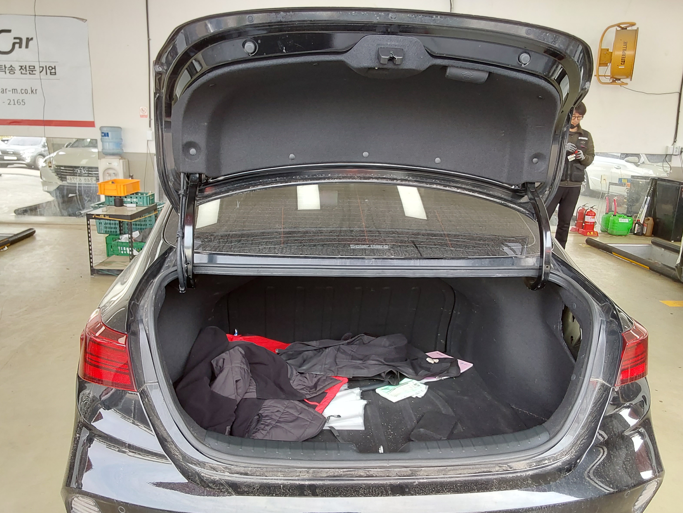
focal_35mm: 29
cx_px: 337
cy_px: 254
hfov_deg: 61.7
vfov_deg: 48.2
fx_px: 572
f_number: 1.9
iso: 80
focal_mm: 2.91
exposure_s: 1/120
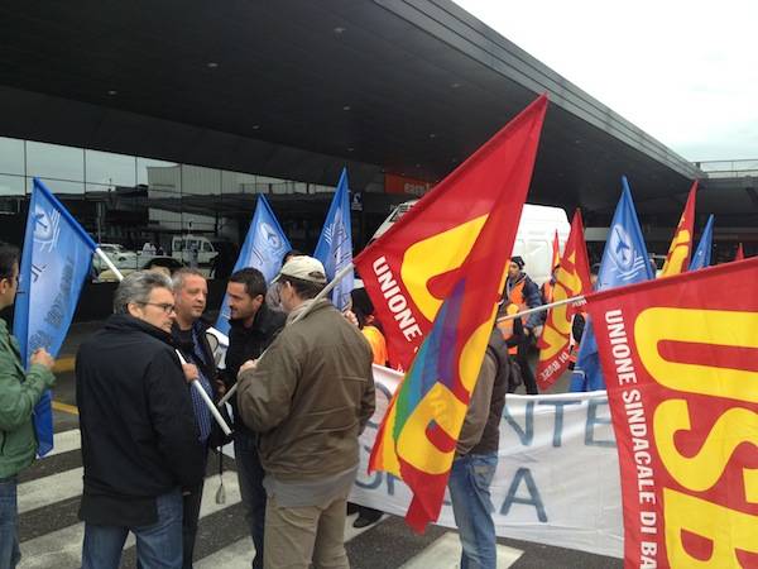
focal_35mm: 35
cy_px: 284
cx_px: 379
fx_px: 766
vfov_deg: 40.7
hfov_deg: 52.6
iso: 50
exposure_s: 1/326
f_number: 2.4
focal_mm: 4.28
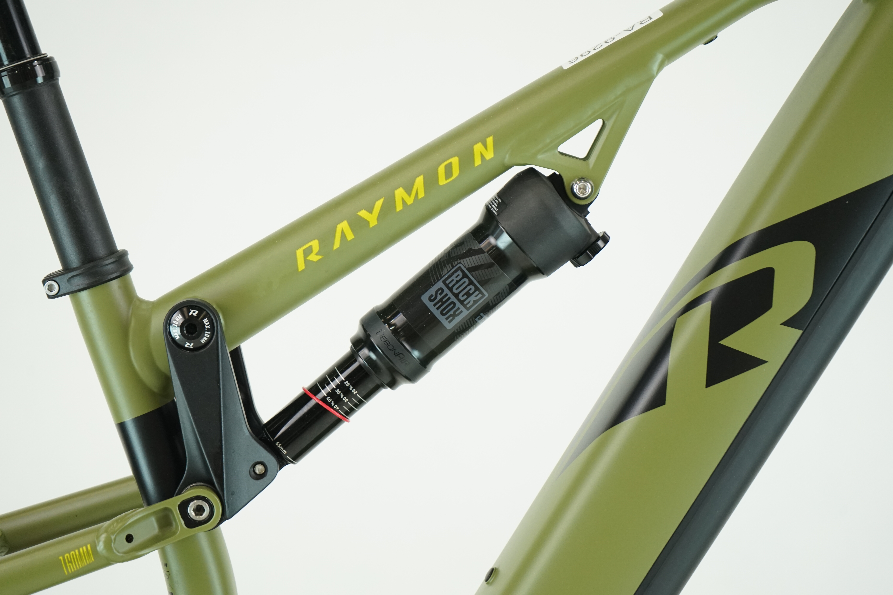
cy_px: 298
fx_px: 1736
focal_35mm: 70
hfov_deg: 28.8
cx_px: 446
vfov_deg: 19.5
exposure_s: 1/200
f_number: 5.6
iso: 1600
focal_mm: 70
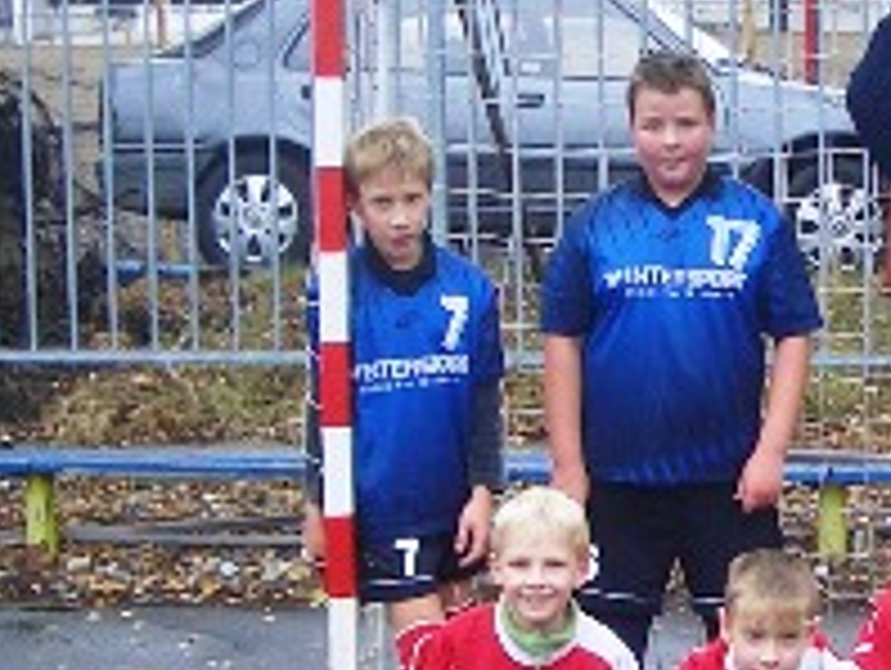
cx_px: 976
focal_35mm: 106
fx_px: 2732
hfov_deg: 17.9
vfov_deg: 14.0
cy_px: 468
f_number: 2.6
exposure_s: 1/125
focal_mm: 5.8
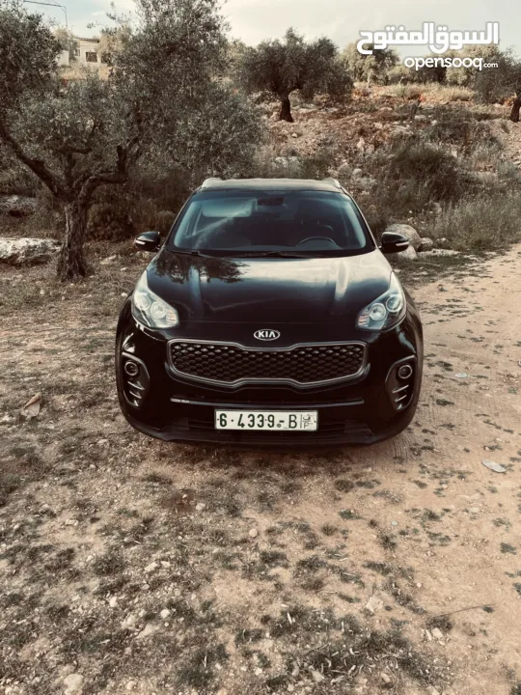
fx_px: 522
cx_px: 260
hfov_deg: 53.1
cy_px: 348
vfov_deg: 67.3
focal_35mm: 26
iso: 32
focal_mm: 4.2
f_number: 1.6
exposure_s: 1/190
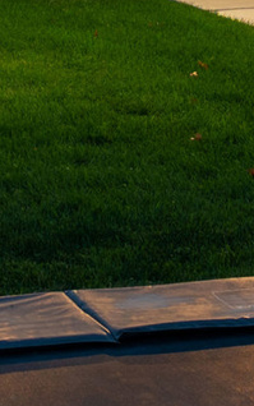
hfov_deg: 6.7
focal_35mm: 197
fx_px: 2180
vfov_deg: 10.2
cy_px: -273
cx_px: 31
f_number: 7.1
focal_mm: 30
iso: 250
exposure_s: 1.6
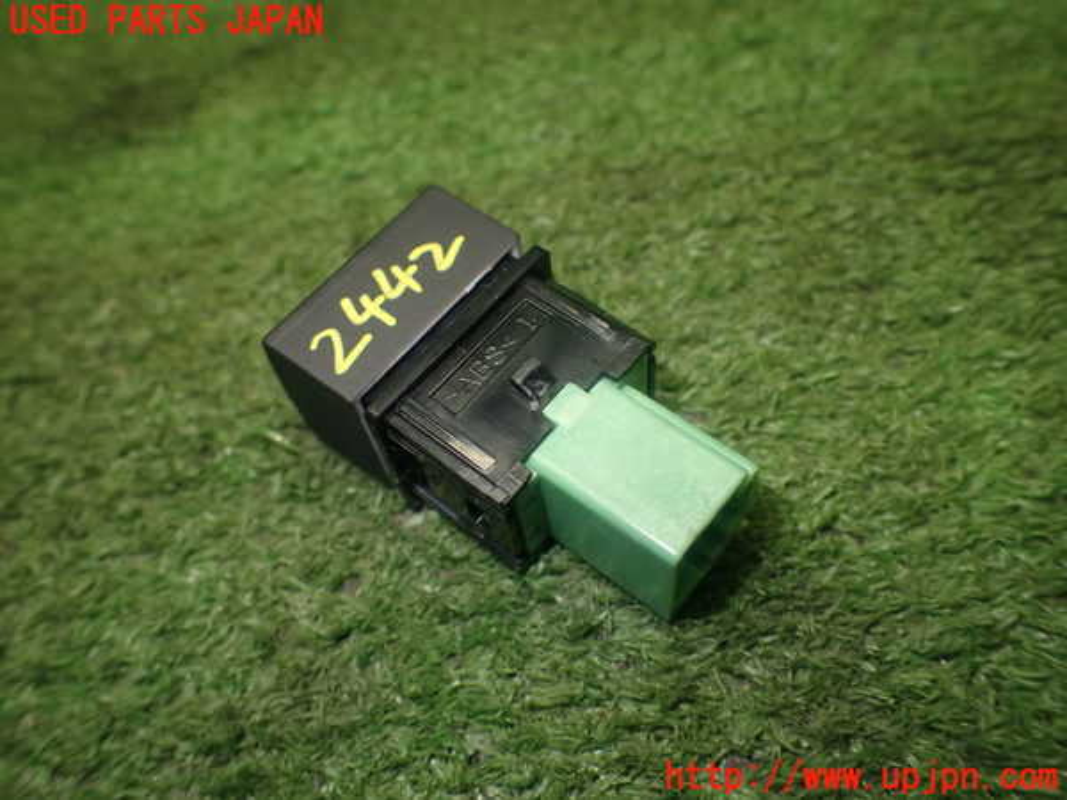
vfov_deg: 46.8
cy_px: 400
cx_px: 534
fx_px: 925
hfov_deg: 60.0
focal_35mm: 30
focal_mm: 5.4
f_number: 2.3
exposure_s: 1/125
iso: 320
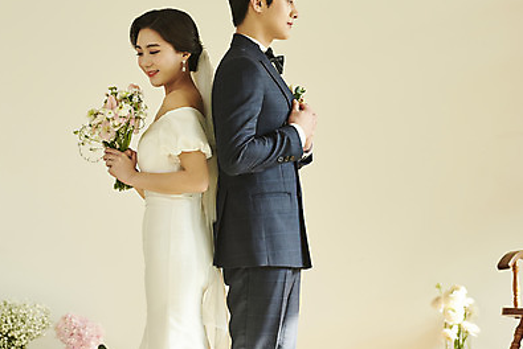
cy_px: 124
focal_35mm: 129
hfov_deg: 15.9
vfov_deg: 10.6
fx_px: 1875
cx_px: 281
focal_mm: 85
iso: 250
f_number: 4
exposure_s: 1/125
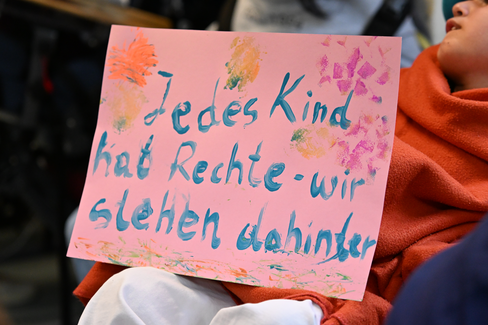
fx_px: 1525
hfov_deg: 18.2
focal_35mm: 112
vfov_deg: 12.2
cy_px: 162
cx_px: 244
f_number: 2.8
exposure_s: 1/500
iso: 2500
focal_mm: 75
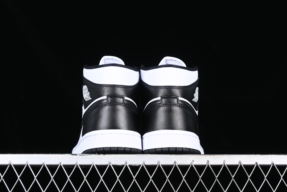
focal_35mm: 75
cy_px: 96
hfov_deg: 27.0
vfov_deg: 18.2
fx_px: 598
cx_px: 144
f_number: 6.3
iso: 160
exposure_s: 1/60
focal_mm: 50
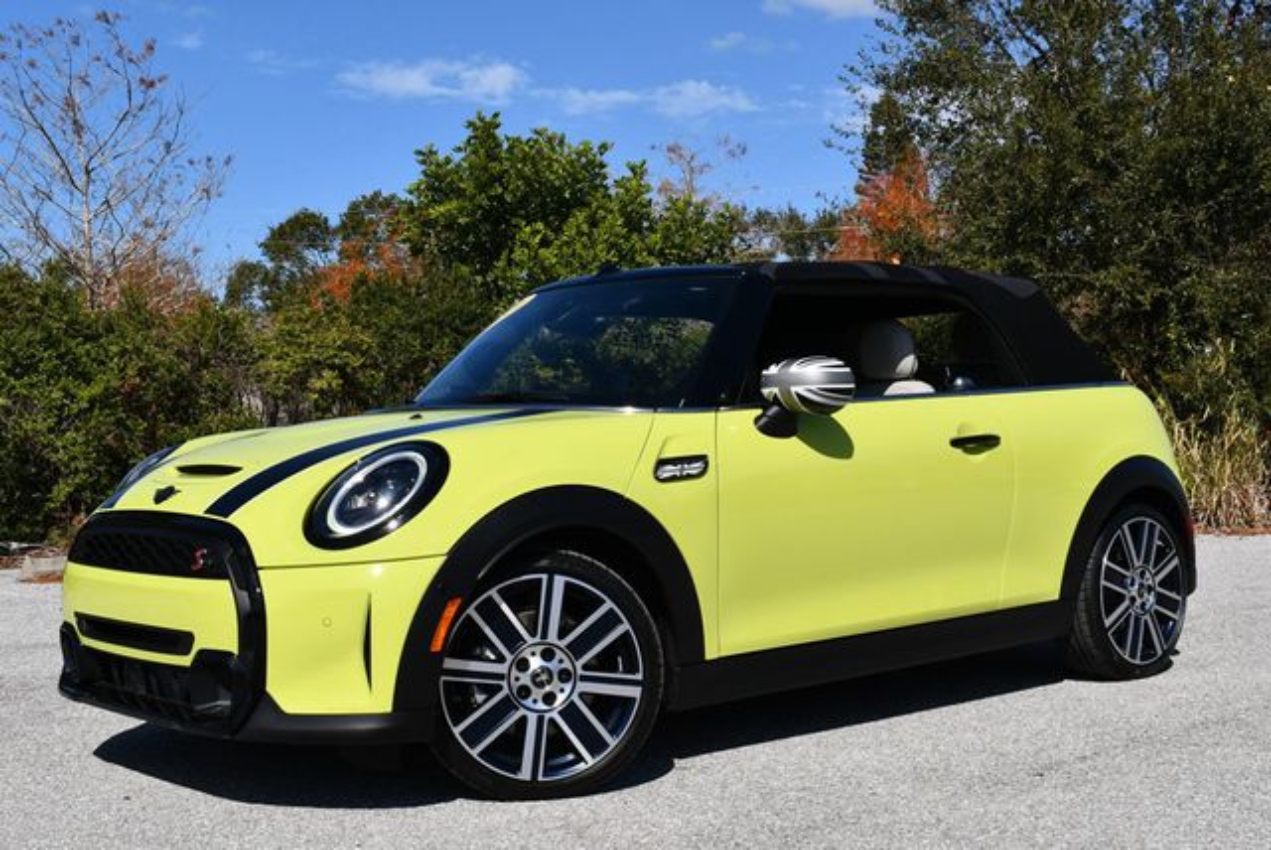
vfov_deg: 28.1
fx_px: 1696
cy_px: 425
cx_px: 636
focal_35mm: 48
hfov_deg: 41.1
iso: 100
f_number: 9
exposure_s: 1/400
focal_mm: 24
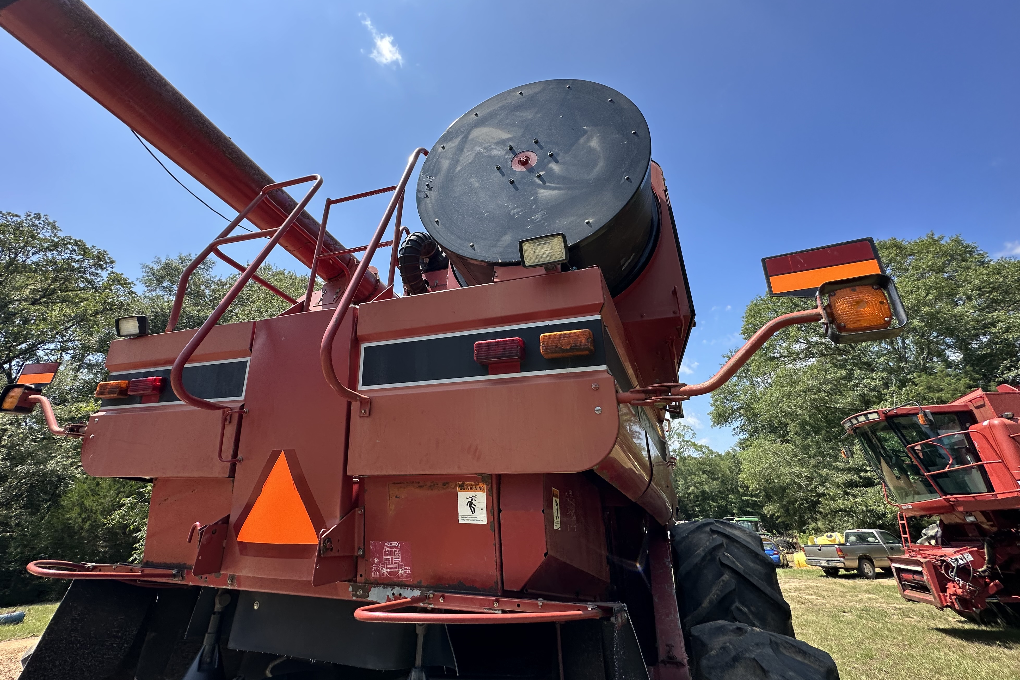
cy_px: 297
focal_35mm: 15
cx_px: 496
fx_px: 425
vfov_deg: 77.0
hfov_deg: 100.4
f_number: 2.2
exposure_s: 1/997
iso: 40
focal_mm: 2.22
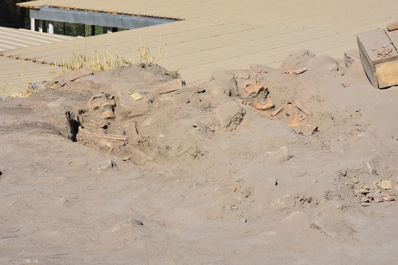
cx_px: 199
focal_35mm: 105
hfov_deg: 19.5
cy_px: 132
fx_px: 1161
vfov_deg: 13.0
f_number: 14
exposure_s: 1/800
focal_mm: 70
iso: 640
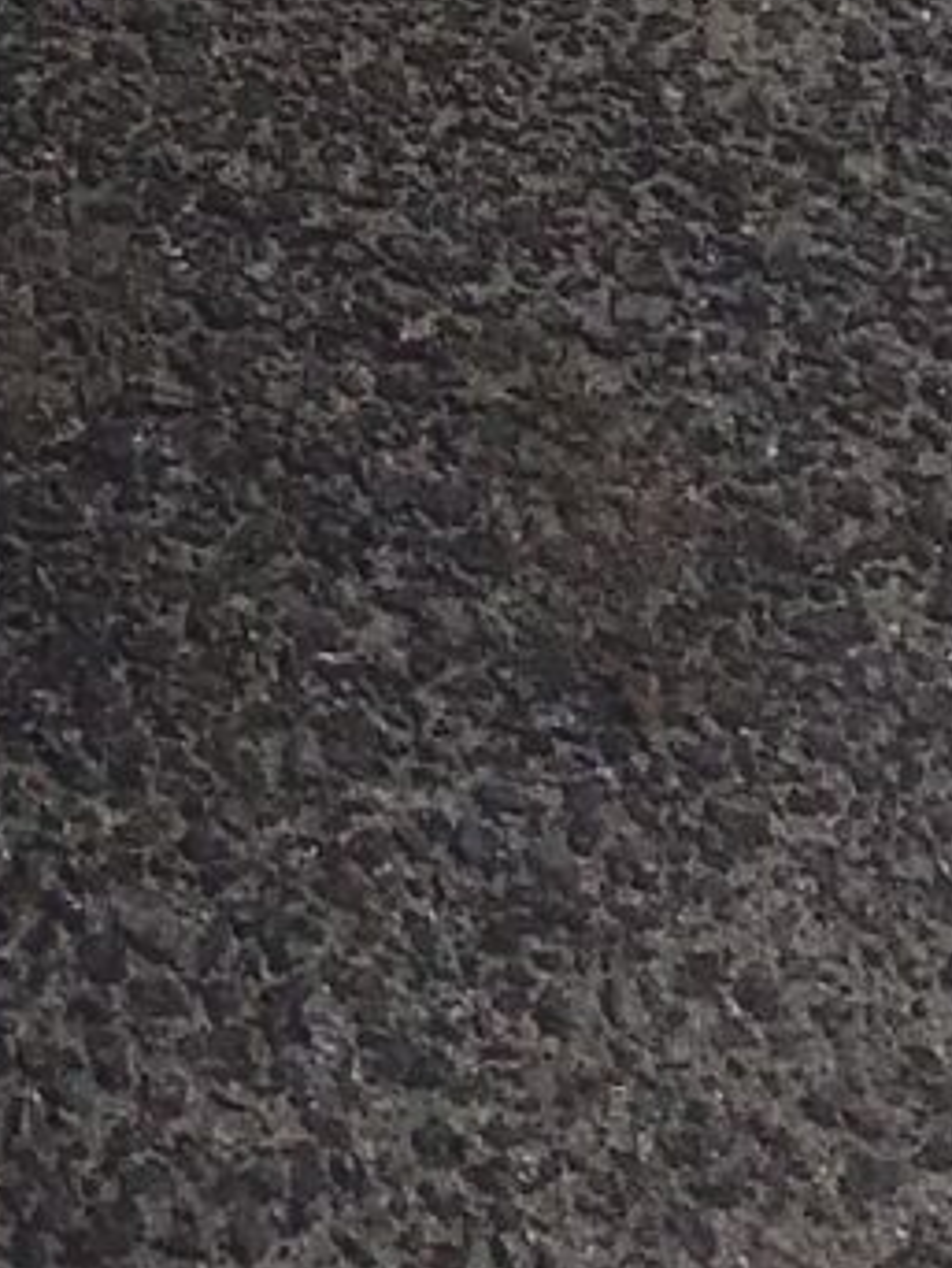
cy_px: -2195
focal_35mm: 174
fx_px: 6372
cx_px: -1356
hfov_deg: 7.9
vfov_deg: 9.5
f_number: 2.4
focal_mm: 3.3
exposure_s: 1/867
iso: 25
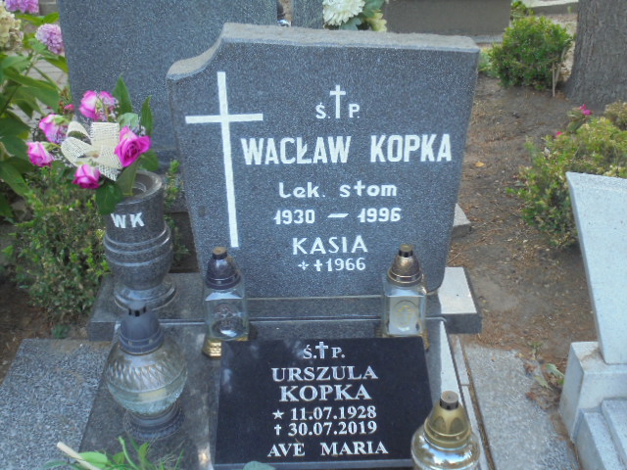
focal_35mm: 43
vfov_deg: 33.6
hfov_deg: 43.9
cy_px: 235
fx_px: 779
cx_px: 314
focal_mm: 7.8
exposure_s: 1/30
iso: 200
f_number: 4.5
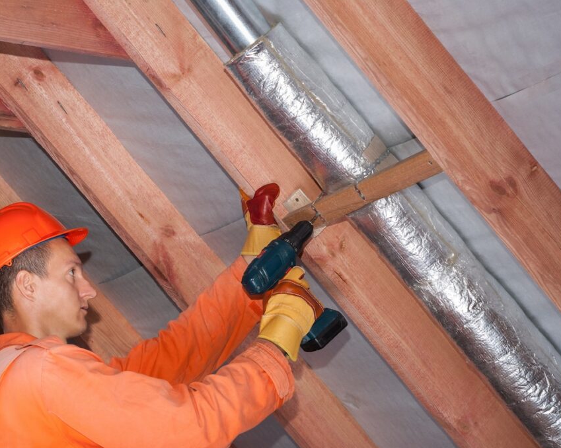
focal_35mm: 85
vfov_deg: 18.1
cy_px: 225
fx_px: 1411
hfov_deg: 22.5
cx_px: 242
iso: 100
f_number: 10
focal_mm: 50
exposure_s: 1/60
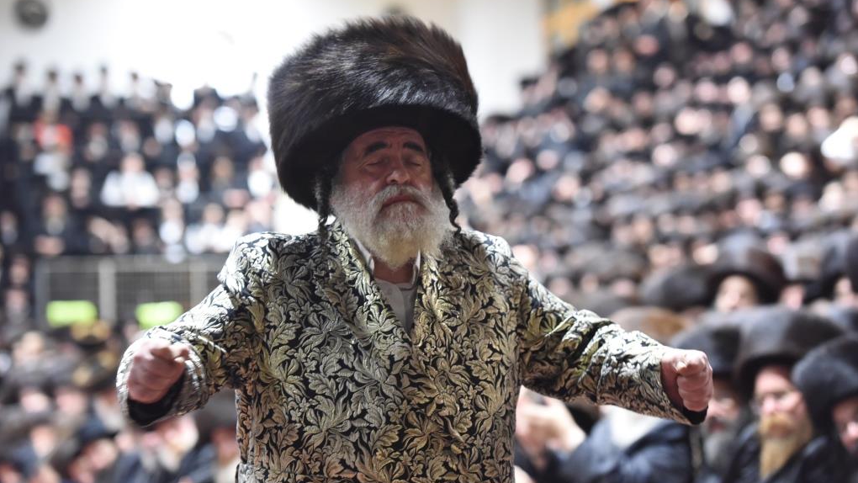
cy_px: 236
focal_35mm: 122
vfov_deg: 9.9
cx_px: 430
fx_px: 2776
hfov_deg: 17.6
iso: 4000
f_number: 3.2
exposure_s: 1/100
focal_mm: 116
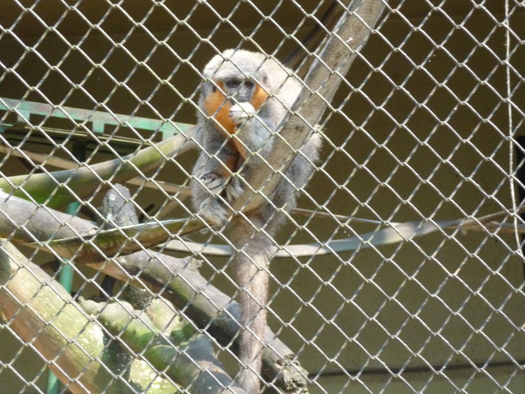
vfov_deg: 15.4
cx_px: 262
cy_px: 197
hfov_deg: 20.4
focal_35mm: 96
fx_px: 1456
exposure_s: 1/200
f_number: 4.7
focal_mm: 16.3
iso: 500
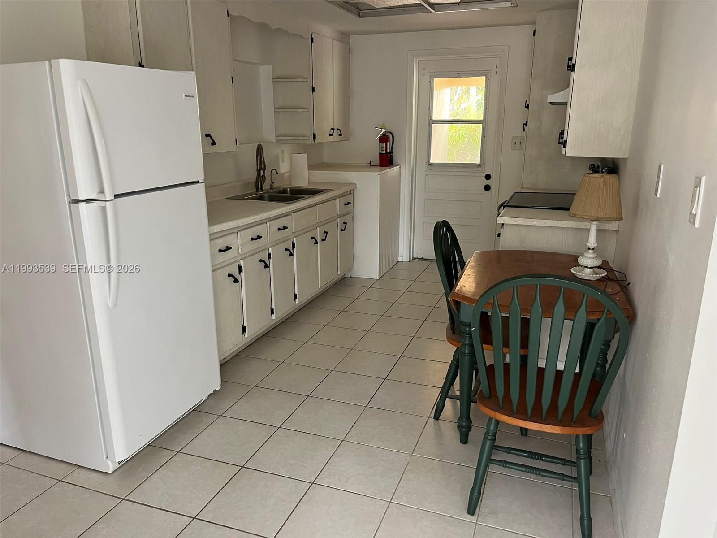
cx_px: 358
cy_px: 269
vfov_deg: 53.1
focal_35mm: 26
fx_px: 539
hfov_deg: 67.3
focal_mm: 5.1
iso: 160
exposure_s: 1/60
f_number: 1.6
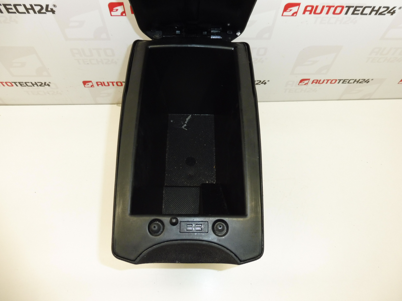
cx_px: 201
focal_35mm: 24
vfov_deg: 56.8
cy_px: 150
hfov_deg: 71.6
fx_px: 279
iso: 200
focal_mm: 4.3
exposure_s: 1/60
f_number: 3.5
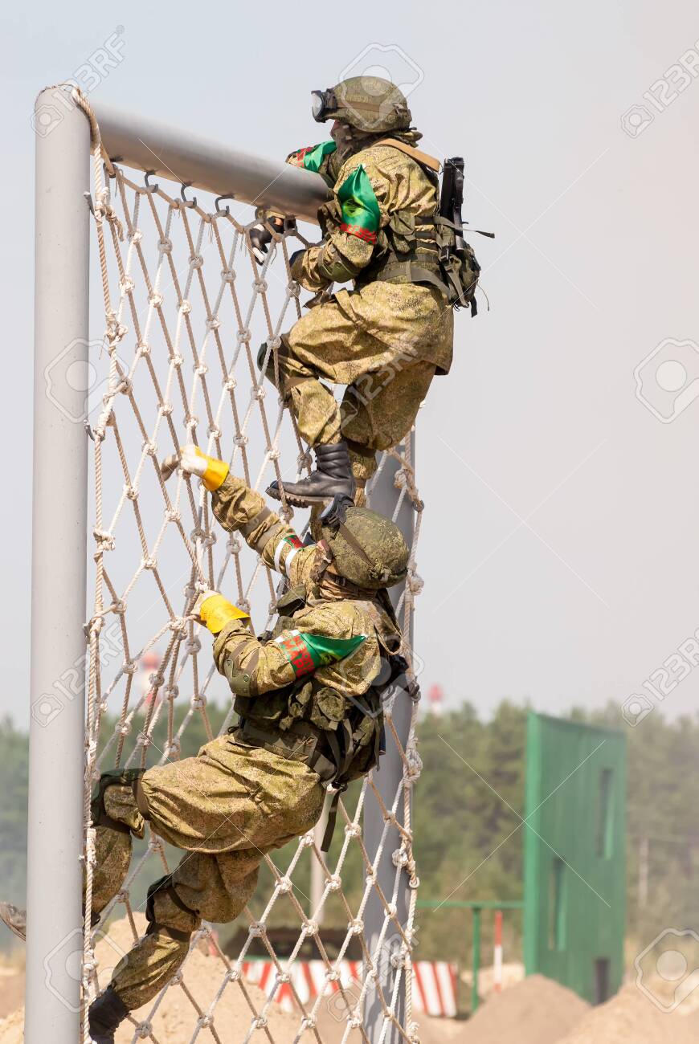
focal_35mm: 300
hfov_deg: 4.6
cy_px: 522
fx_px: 8714
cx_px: 350
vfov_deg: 6.9
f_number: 8
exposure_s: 1/640
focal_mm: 200
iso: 250
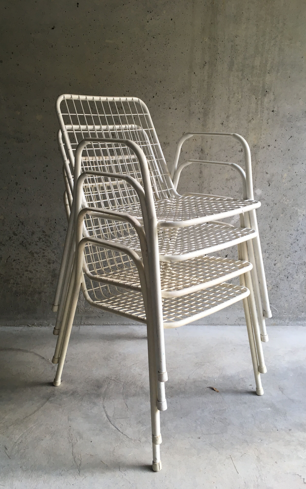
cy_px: 246
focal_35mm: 31
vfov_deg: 61.2
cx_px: 152
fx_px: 414
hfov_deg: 40.6
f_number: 2.2
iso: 25
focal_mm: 4.15
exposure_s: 1/33
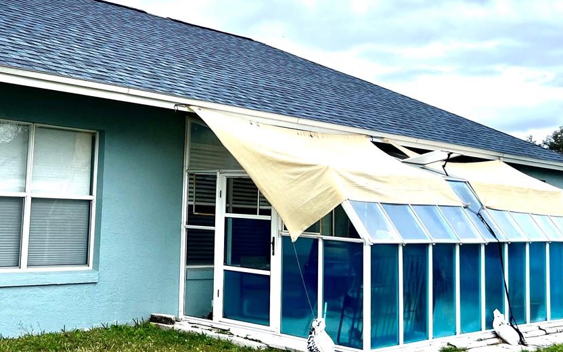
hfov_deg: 37.1
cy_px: 119
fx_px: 813
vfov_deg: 24.3
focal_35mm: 53
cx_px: 126
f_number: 1.5
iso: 50
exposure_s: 1/1295
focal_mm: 5.7
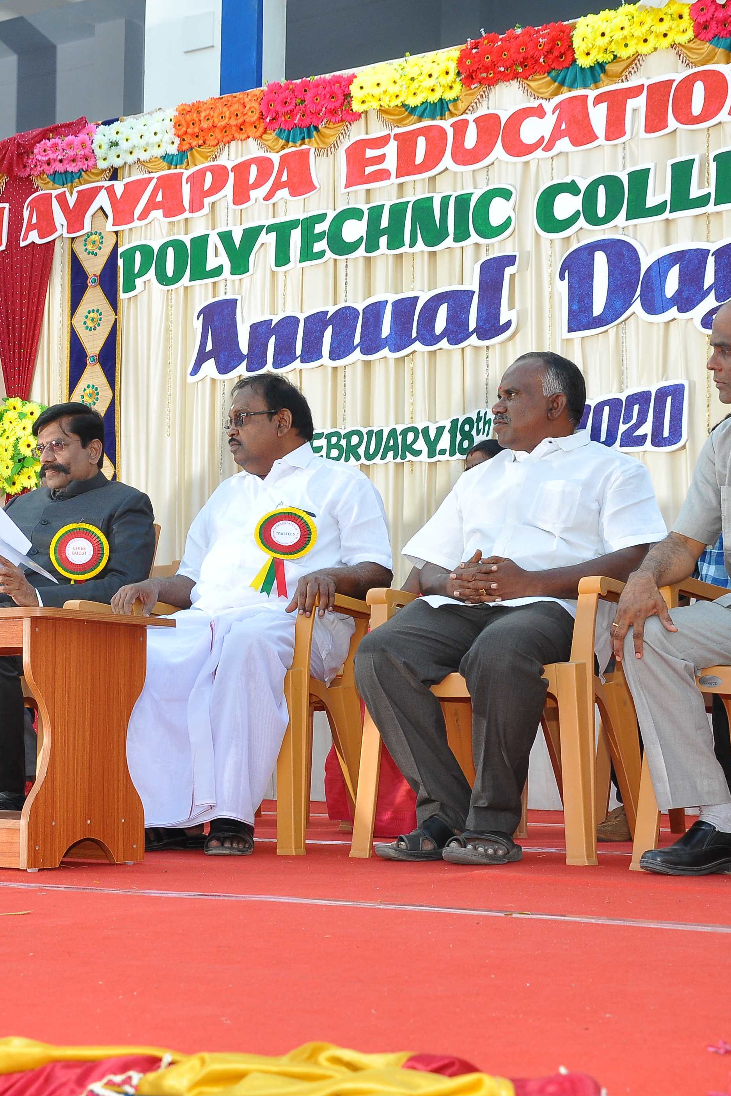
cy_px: 554
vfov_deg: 31.4
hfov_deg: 21.0
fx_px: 1949
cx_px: 134
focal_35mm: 64
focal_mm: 28
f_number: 7.1
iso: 320
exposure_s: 1/125
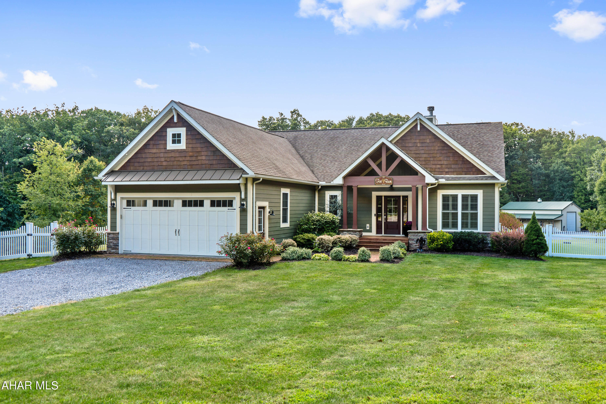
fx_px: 539
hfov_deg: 58.7
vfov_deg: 41.1
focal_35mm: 32
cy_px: 202
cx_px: 303
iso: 125
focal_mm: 32
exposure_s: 1/80
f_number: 5
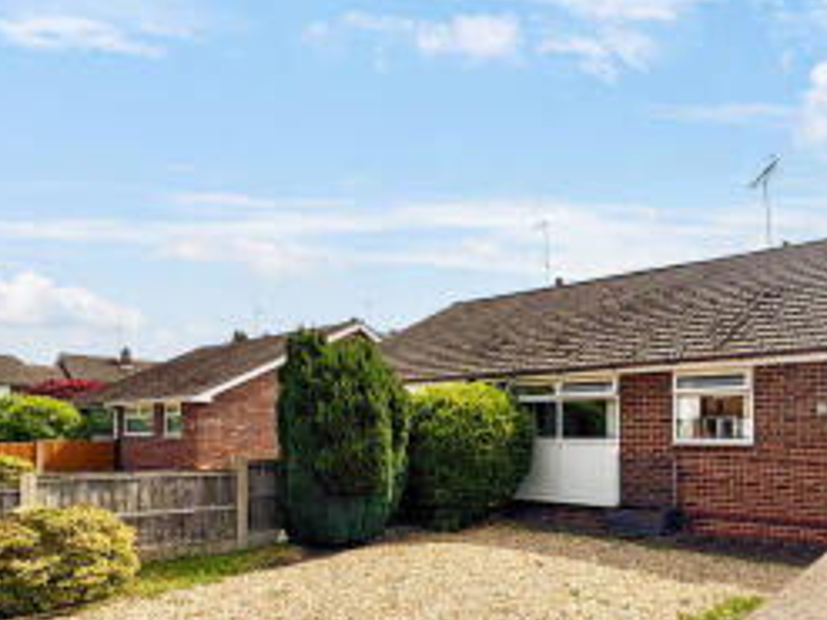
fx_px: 573
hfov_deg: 66.5
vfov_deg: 55.5
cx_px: 634
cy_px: 417
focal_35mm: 24
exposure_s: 1/1927
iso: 50
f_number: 2.2
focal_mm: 2.22
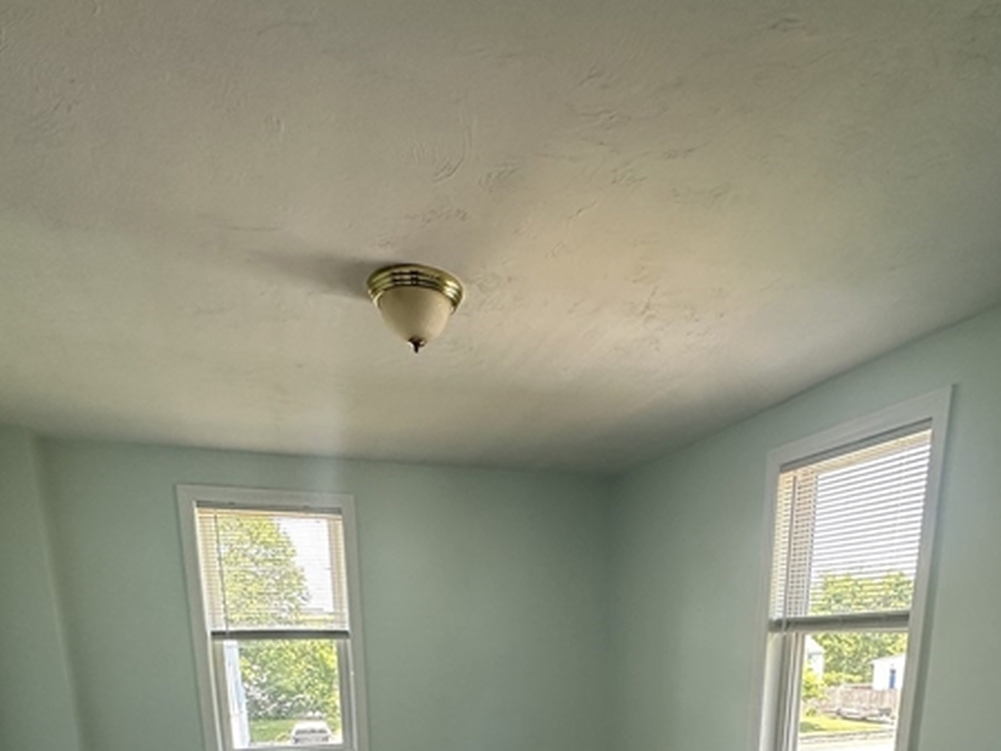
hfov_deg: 71.5
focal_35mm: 24
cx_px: 534
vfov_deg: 45.3
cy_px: 793
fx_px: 694
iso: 160
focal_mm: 2.22
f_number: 2.2
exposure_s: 1/120
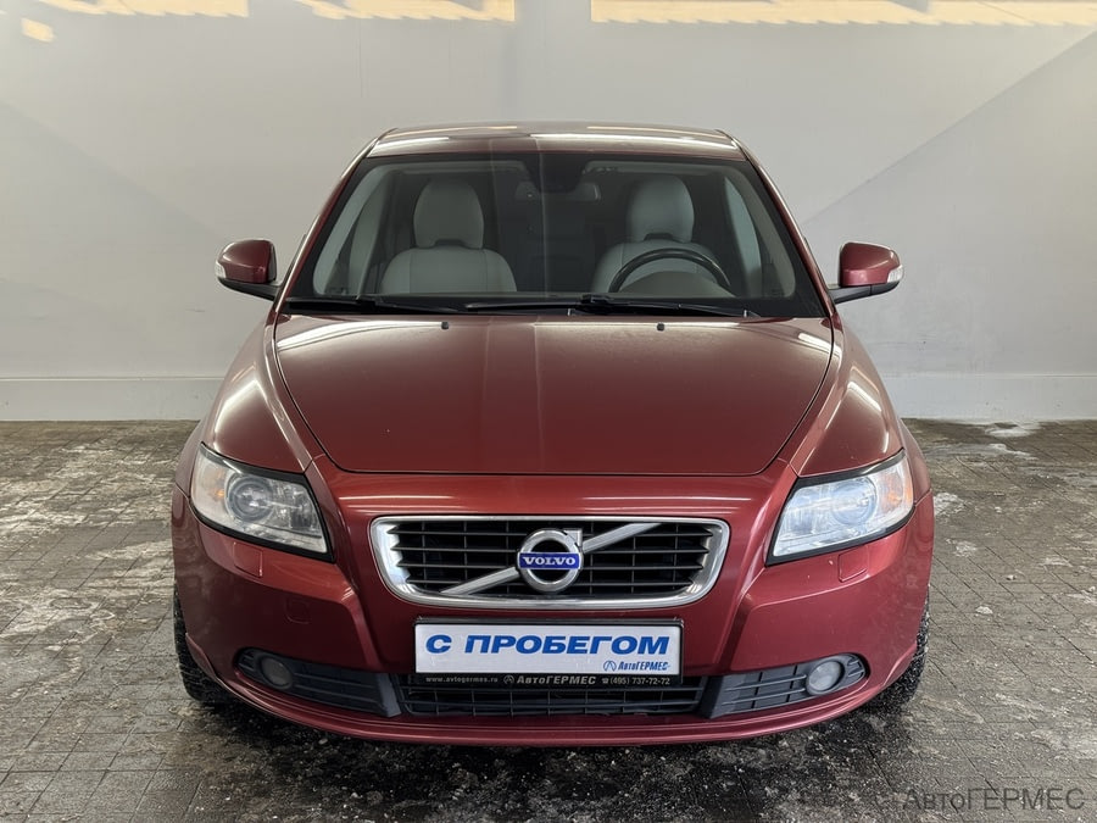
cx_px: 548
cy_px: 412
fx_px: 1521
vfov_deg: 30.3
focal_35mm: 48
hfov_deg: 39.7
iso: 64
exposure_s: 1/100
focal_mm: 6.76
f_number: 1.78
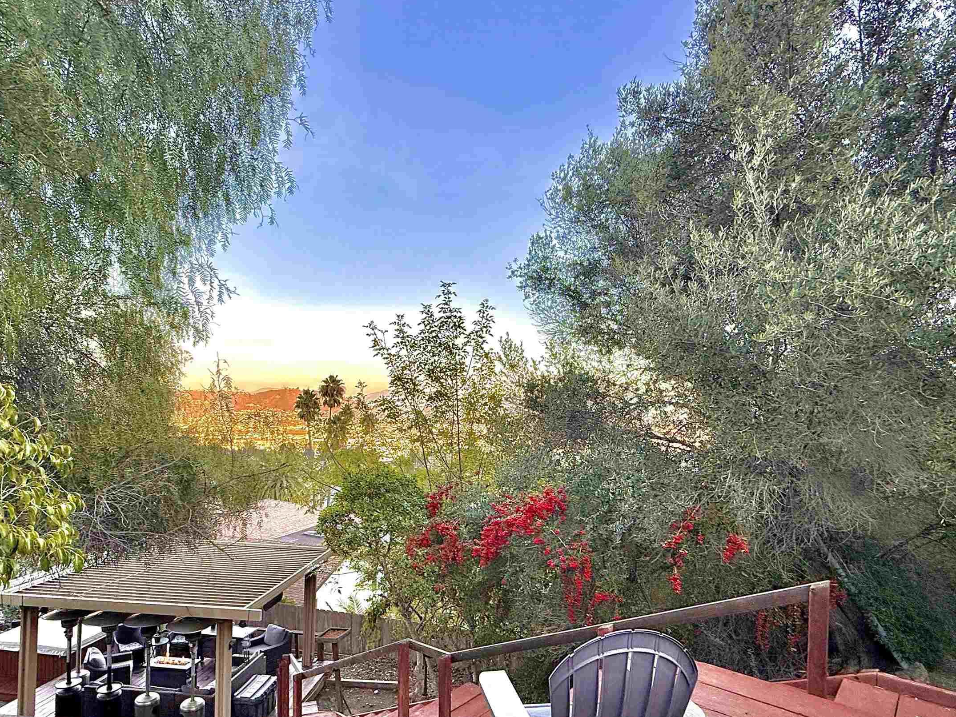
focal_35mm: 20
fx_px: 552
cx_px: 438
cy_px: 417
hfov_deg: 81.6
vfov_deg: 65.6
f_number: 2.2
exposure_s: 1/221
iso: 64
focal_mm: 2.22
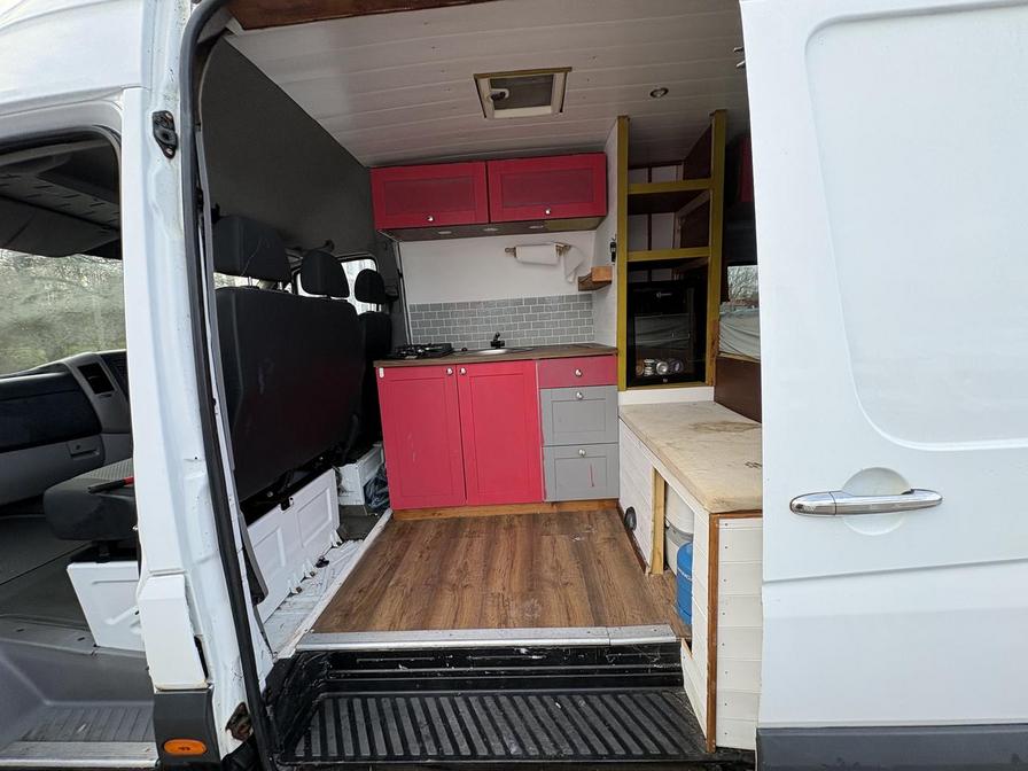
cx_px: 514
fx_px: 416
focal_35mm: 14
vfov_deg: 85.7
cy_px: 386
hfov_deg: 102.1
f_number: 2.2
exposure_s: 1/99
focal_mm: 2.22
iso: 80
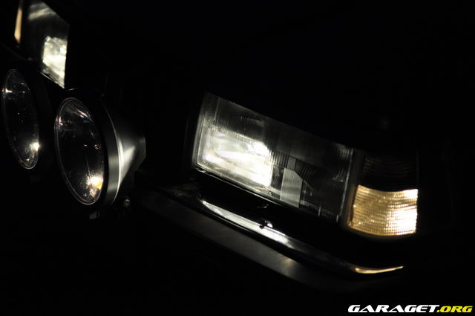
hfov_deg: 19.5
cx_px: 238
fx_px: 1384
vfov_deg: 13.0
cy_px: 158
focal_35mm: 105
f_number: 2.8
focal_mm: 70
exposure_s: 1/400
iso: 800
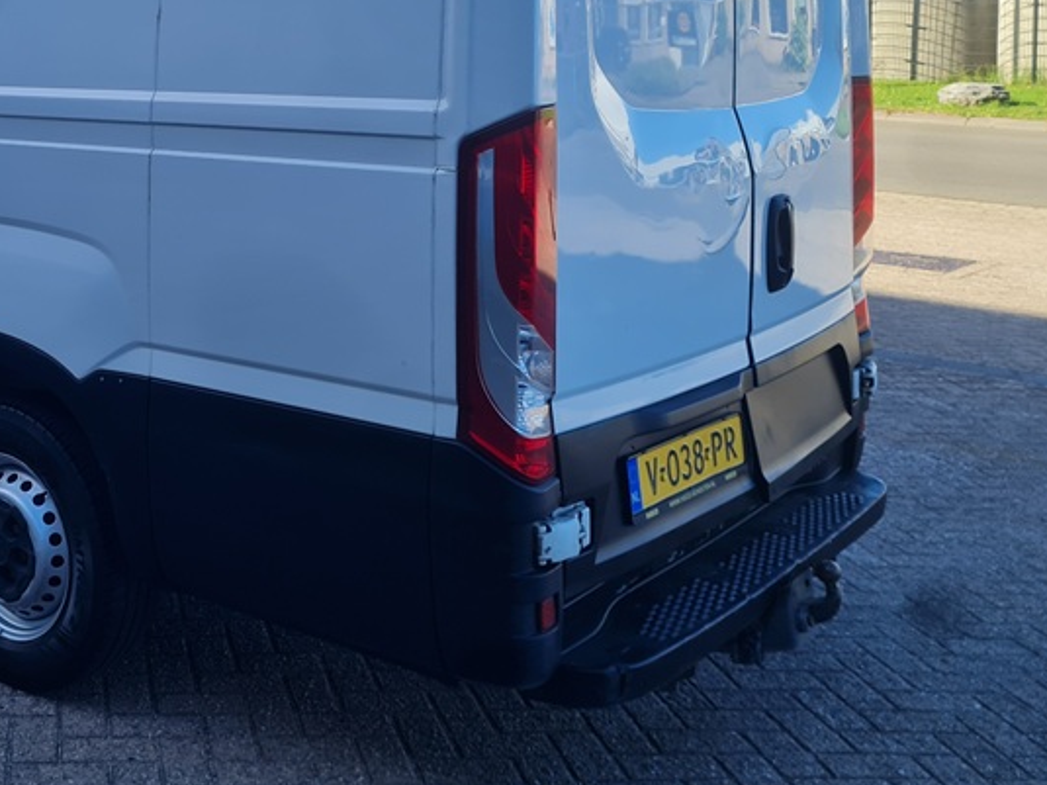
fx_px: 1482
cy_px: 74
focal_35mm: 49
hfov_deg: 36.7
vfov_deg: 28.5
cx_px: 119
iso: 50
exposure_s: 1/854
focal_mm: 5.4
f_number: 1.8
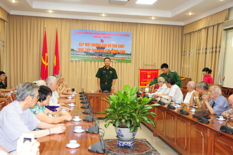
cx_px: 116
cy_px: 78
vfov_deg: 34.1
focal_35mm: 39
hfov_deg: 49.6
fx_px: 252
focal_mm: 26
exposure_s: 1/40
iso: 800
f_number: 5
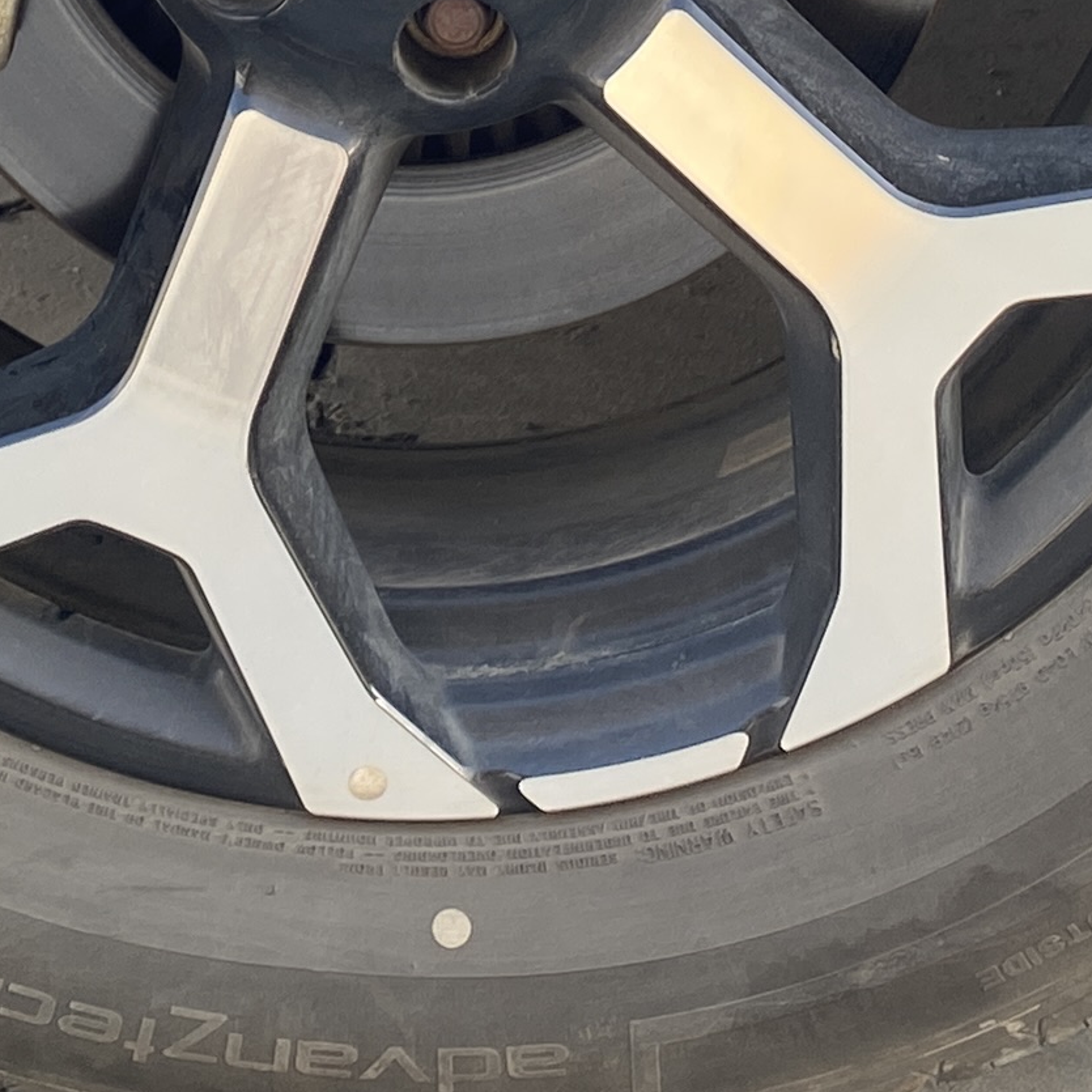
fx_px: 3962
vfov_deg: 14.4
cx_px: 411
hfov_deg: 15.7
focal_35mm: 111
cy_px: -650
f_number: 1.8
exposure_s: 1/177
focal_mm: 4.25
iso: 32
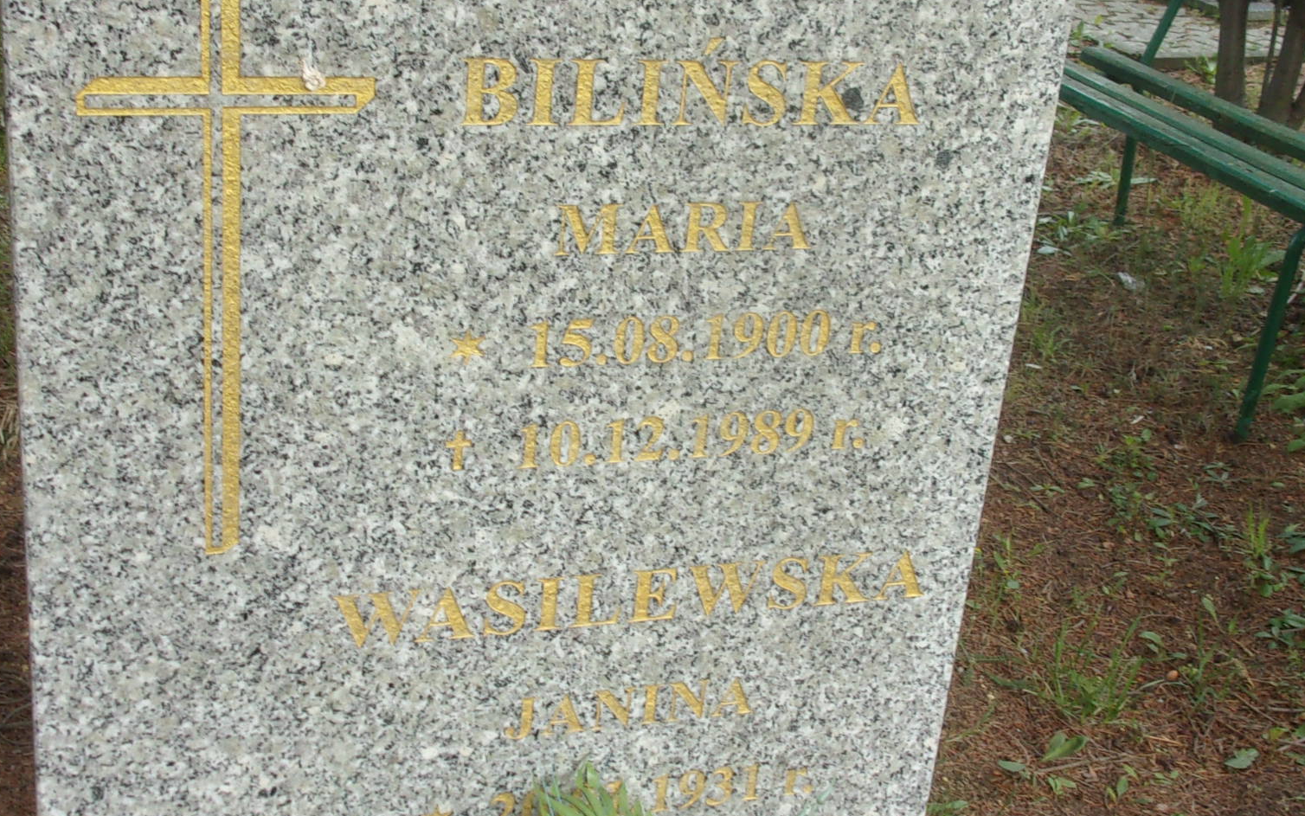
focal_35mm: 51
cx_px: 624
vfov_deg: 25.3
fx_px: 1814
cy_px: 389
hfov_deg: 39.6
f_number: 3.9
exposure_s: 1/90
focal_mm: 5.1
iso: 80
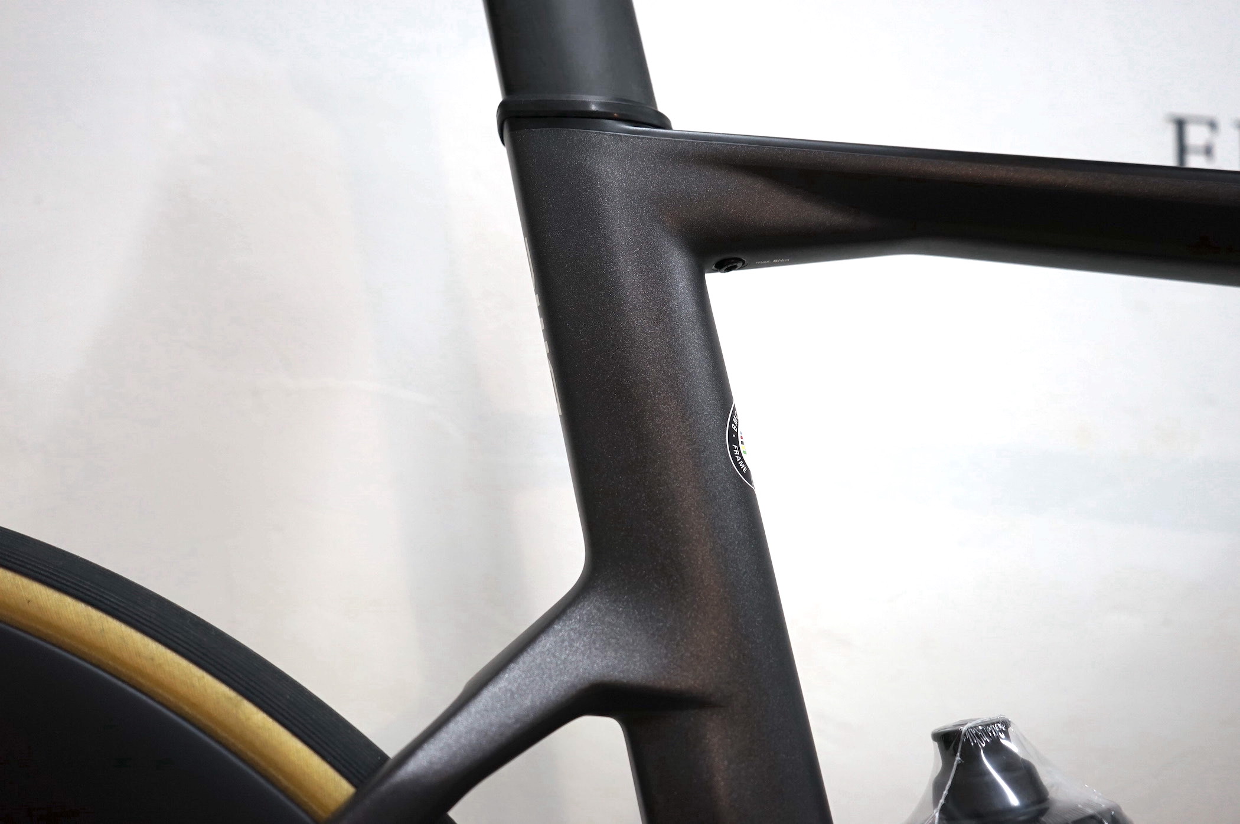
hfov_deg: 57.3
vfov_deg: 39.9
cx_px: 620
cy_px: 412
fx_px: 1136
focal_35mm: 33
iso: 640
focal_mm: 33
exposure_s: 1/60
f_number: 4.5
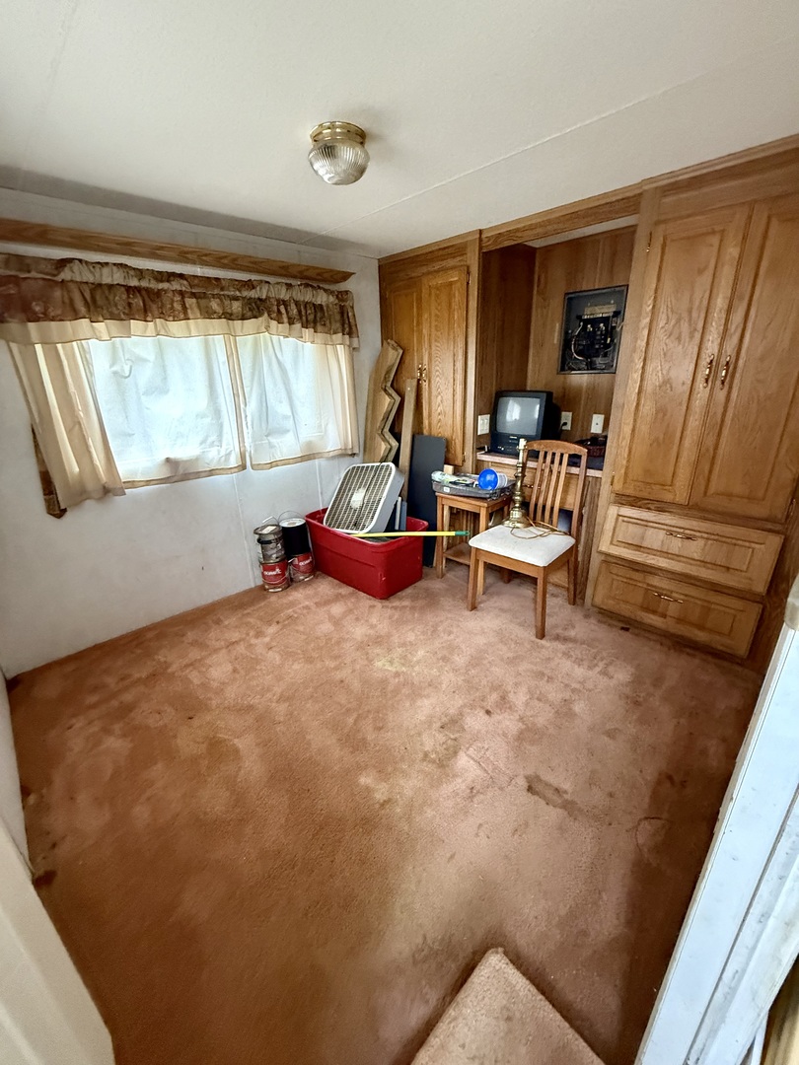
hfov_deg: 85.7
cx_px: 400
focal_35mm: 14
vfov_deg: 102.1
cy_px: 532
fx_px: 431
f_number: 2.2
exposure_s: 1/60
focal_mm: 2.22
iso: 800
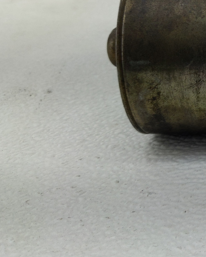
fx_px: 510
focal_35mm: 67
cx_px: 330
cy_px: 19
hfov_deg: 19.2
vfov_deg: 27.2
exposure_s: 1/169
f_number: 1.73
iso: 55
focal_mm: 4.38
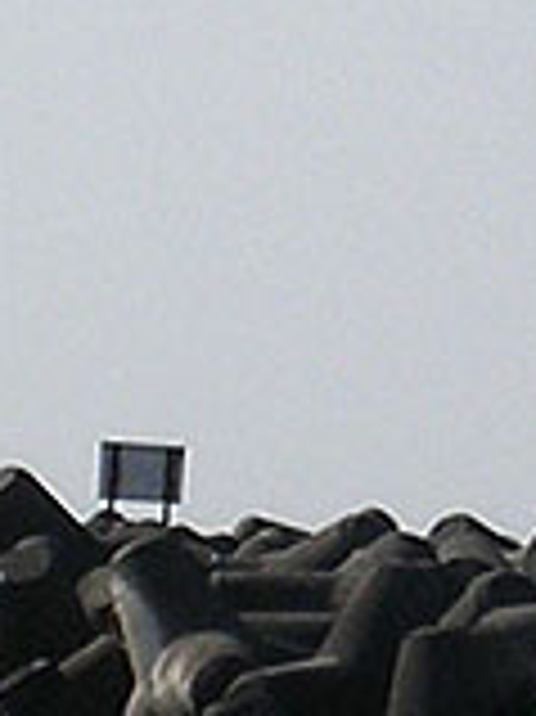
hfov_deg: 4.2
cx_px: -248
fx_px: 7194
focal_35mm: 348
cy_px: 428
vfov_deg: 5.7
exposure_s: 1/909
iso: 100
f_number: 4.9
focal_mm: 17.4
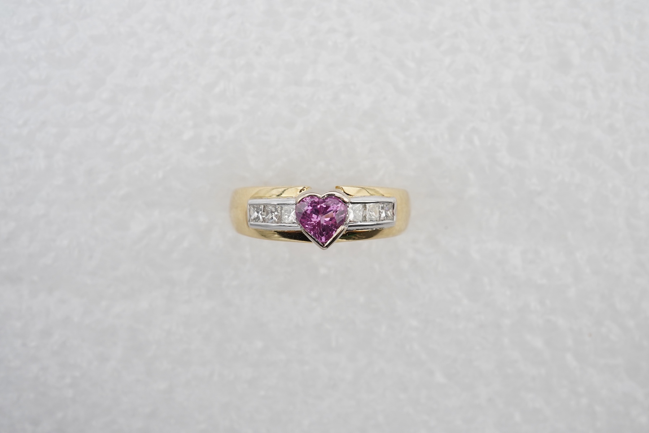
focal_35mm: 45
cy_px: 216
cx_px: 324
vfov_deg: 29.9
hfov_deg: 43.6
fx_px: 811
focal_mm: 30
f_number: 16
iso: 640
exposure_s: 1/125
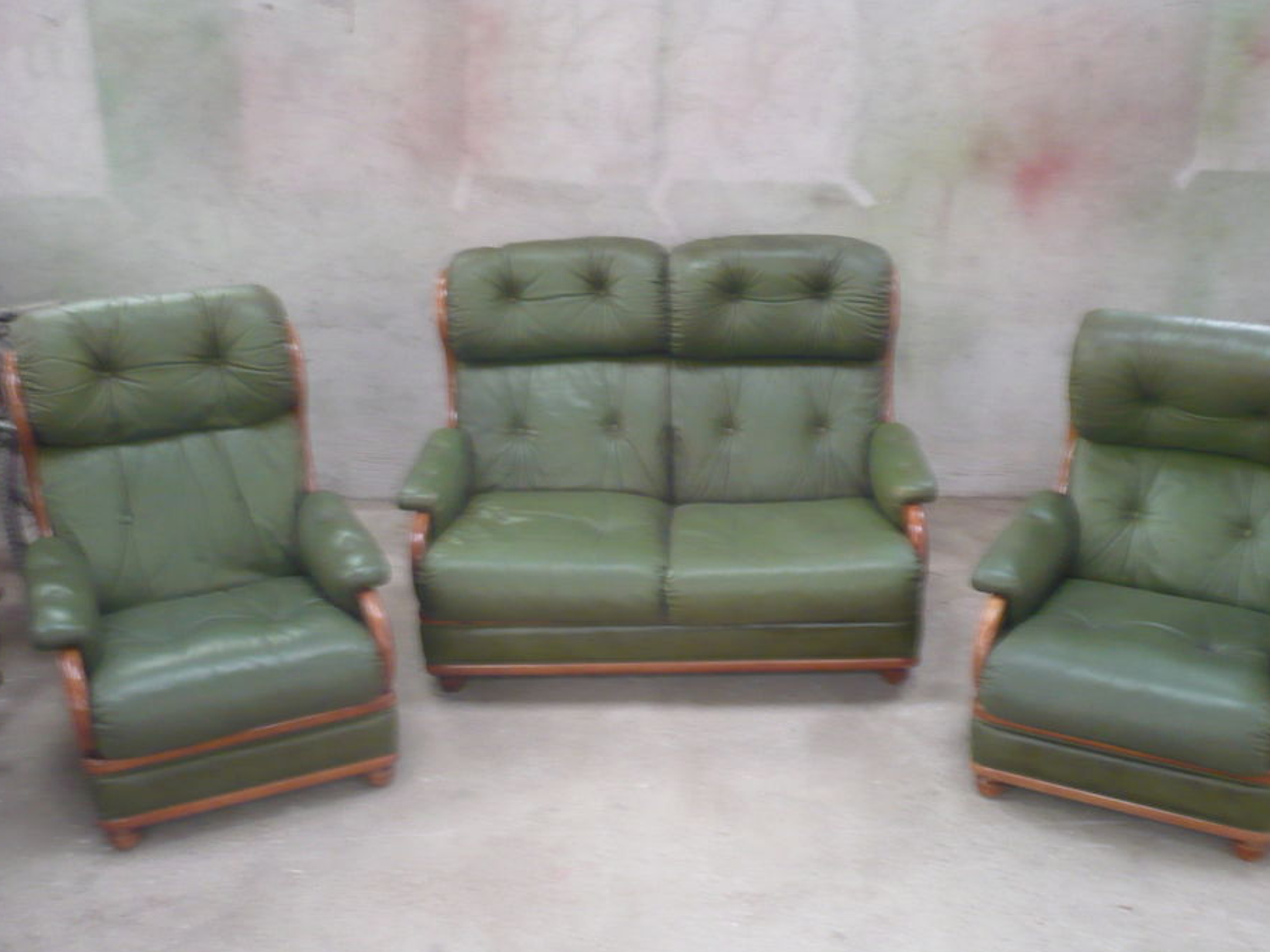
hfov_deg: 47.8
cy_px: 506
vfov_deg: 36.8
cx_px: 668
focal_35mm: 39
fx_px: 1431
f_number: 2.8
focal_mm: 5.8
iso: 200
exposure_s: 1/8
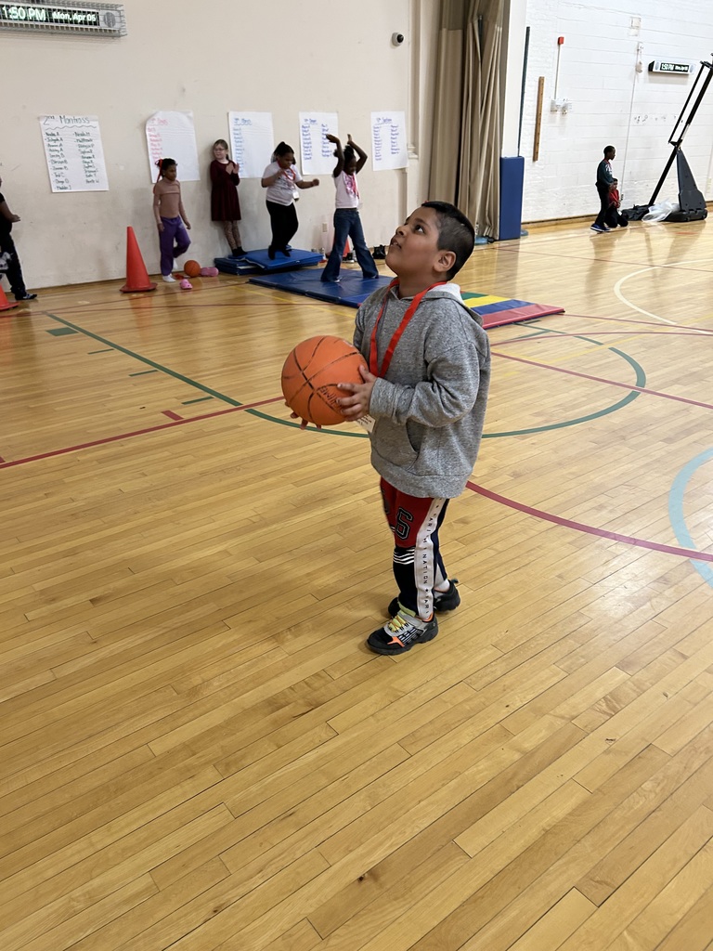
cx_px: 356
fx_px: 714
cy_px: 476
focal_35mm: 26
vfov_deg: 67.3
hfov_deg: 53.1
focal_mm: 5.7
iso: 160
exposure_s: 1/60
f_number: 1.5
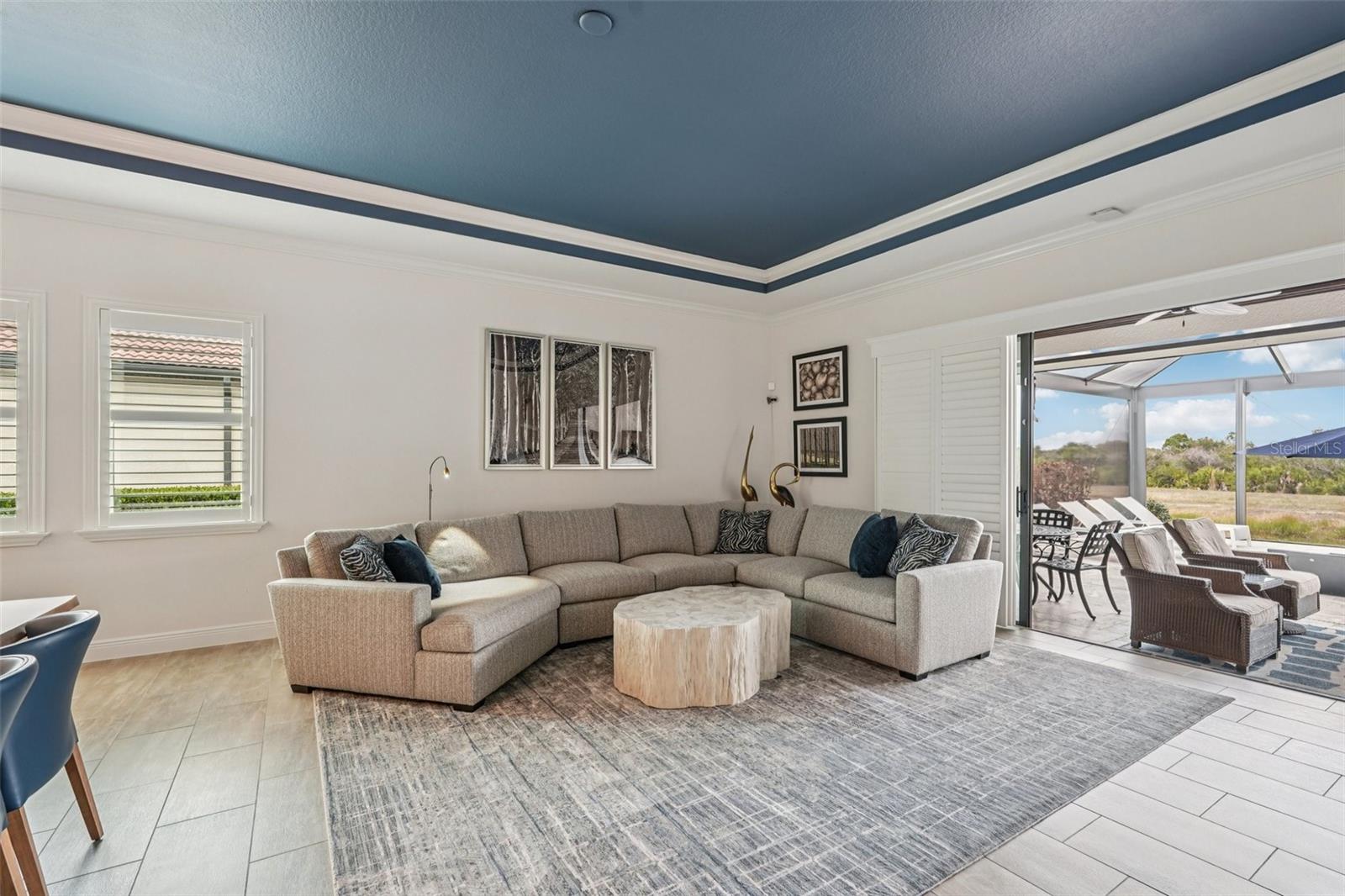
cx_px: 672
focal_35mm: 16
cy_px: 448
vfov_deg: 73.7
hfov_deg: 96.7
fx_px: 598
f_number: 8
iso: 400
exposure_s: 1/13
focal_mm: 16
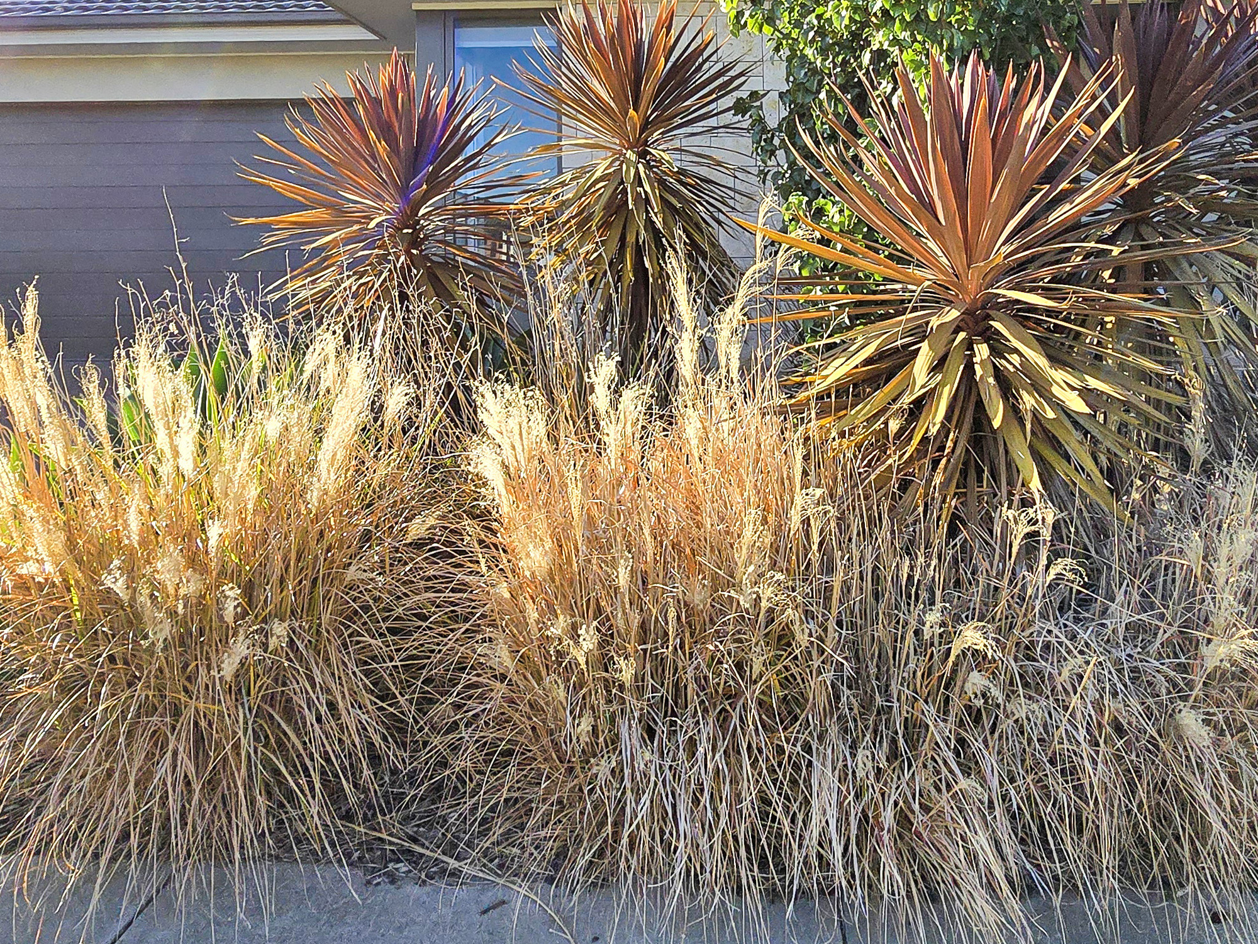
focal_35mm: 26
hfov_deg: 66.9
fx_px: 945
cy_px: 285
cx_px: 732
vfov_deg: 51.7
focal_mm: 2.2
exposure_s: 1/2000
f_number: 2.2
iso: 80
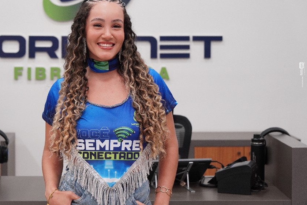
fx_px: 725
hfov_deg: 23.8
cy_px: 77
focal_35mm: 85
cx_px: 113
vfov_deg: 16.0
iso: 800
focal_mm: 44
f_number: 2.8
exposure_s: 1/125
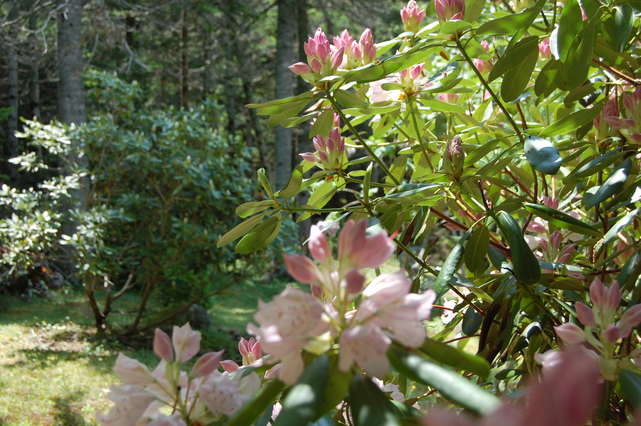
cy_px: 213
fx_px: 1014
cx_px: 320
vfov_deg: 23.7
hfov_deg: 35.1
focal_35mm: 57
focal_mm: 38
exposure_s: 1/160
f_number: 6.3
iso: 200
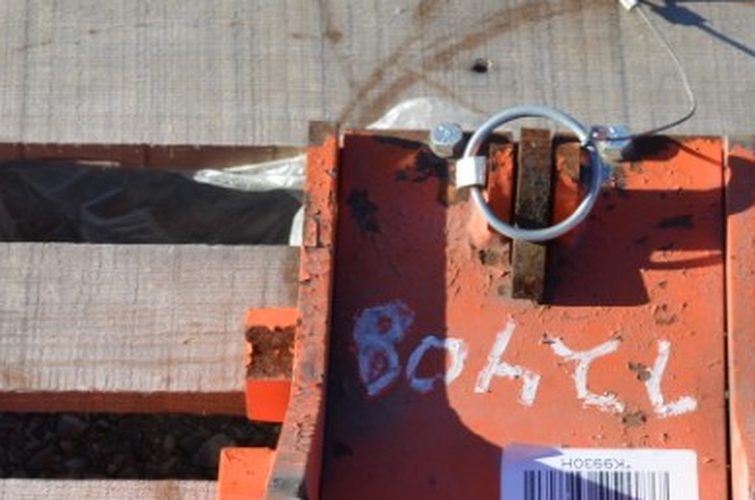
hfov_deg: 12.7
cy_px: 684
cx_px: 425
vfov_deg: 8.3
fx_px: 3389
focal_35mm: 162
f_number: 8
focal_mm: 36
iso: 160
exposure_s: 1/250
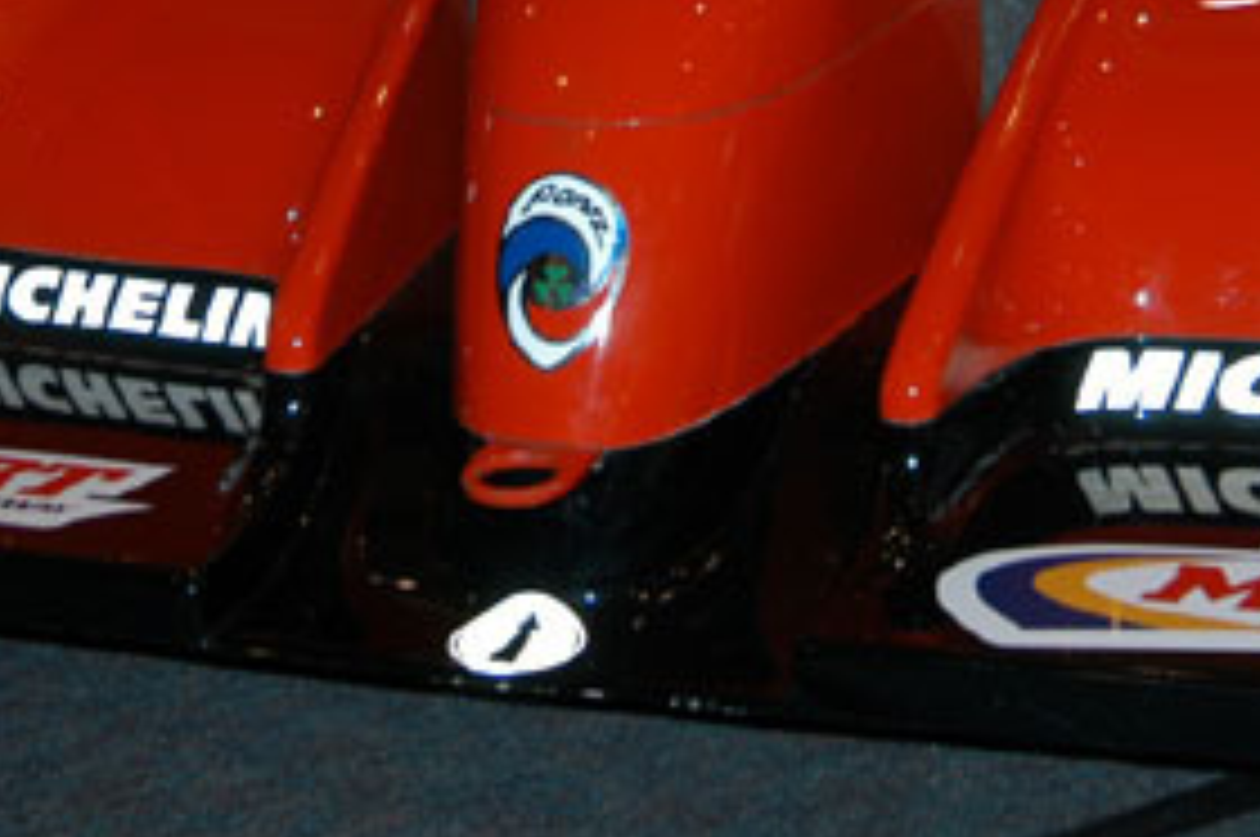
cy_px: -117
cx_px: 794
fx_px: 3041
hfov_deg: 23.3
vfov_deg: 15.2
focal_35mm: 87
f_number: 5
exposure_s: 1/60
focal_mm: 24
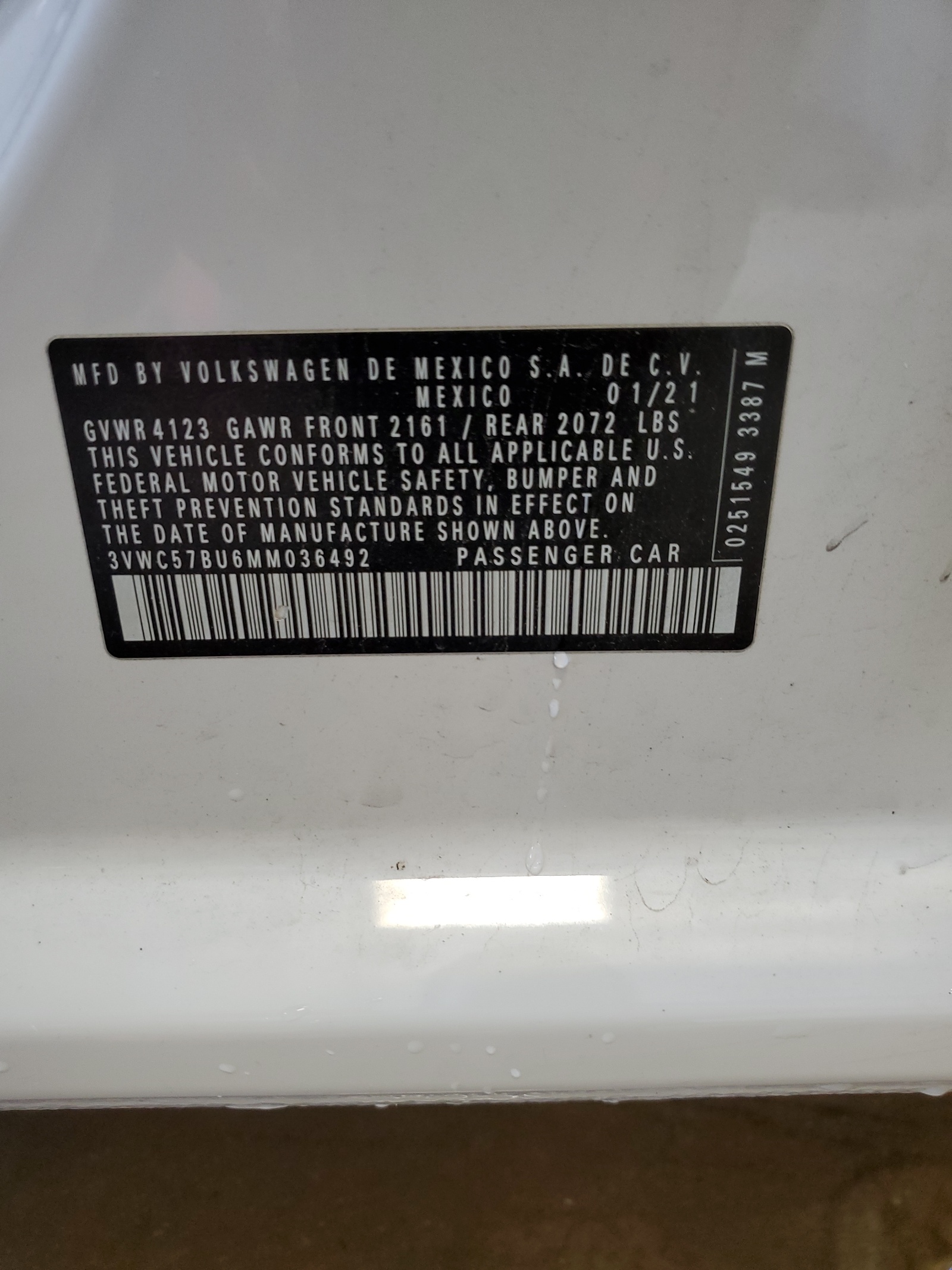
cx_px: 476
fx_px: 953
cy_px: 635
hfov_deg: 53.1
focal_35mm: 26
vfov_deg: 67.3
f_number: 1.5
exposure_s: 1/60.2
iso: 66
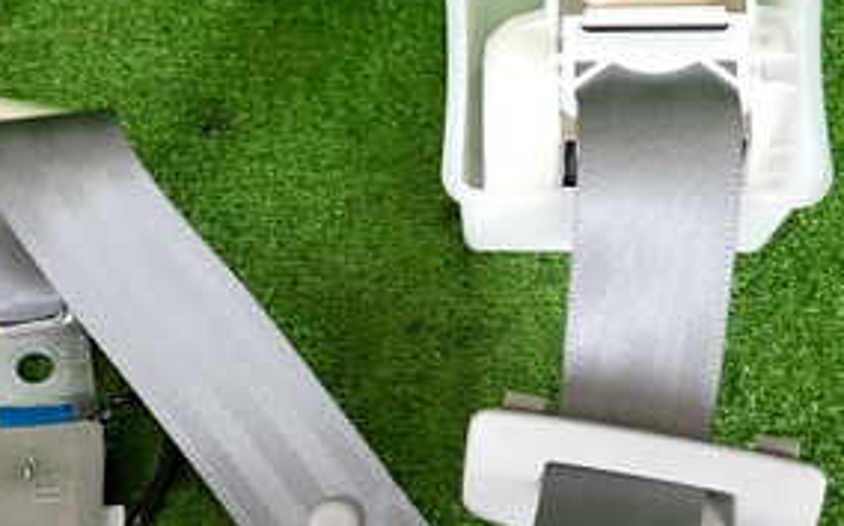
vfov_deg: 22.9
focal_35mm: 56
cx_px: 380
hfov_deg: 36.3
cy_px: 389
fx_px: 1287
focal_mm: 4.5
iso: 200
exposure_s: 1/80
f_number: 2
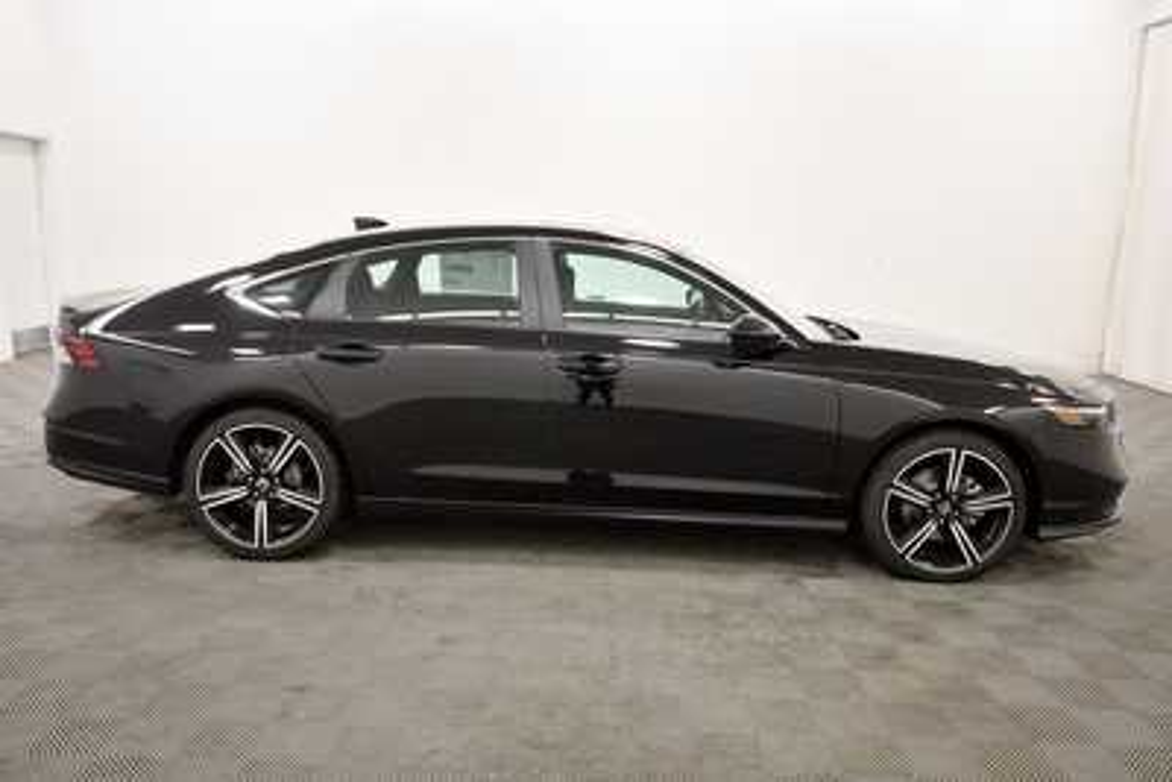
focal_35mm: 27
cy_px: 391
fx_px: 879
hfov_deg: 67.4
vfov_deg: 48.0
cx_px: 586
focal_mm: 18
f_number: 5.6
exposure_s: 1/125
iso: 1100
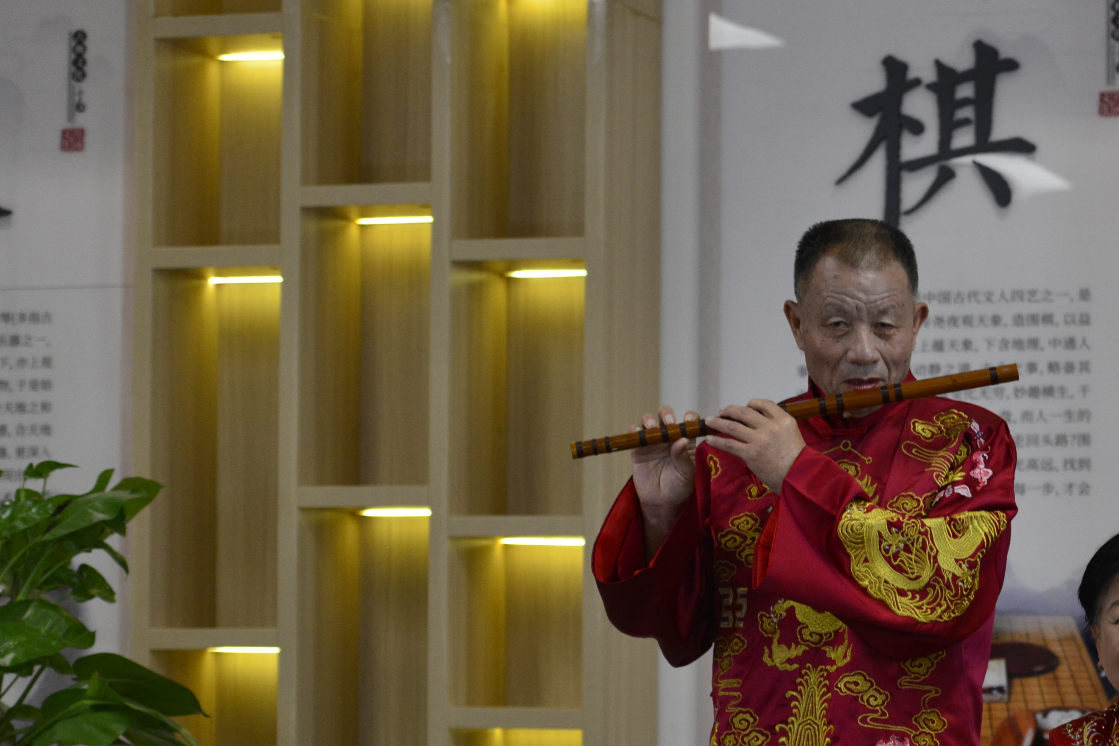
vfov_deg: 11.2
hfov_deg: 16.6
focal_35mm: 122
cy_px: 610
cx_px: 957
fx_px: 3792
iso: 1600
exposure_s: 1/200
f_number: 2.8
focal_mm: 70
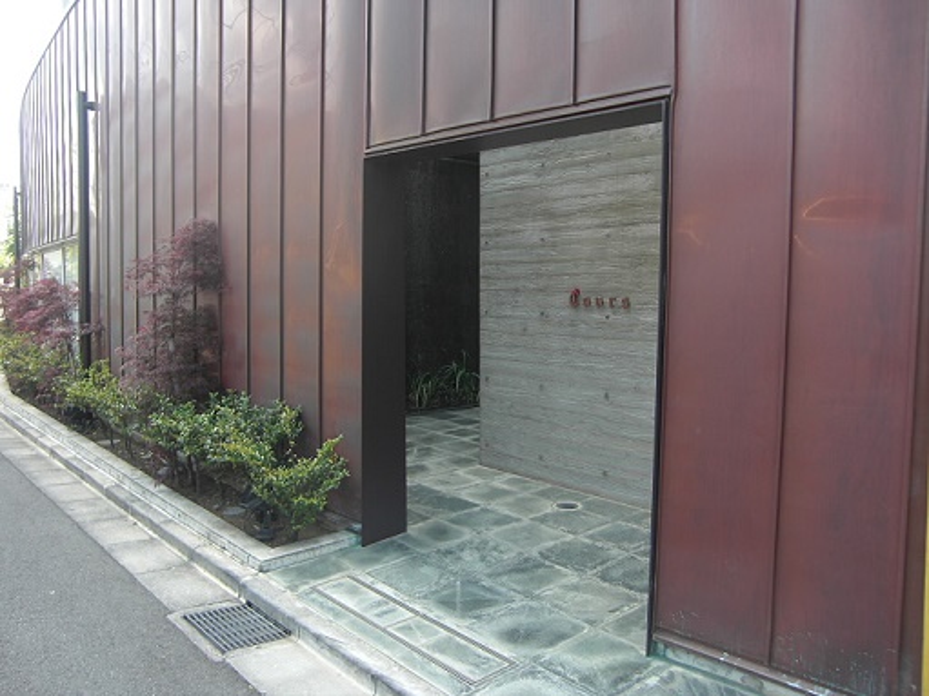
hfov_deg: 63.5
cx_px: 464
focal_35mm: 28
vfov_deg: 49.7
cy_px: 348
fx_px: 751
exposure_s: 1/125
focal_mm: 4.9
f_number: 2.6
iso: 50
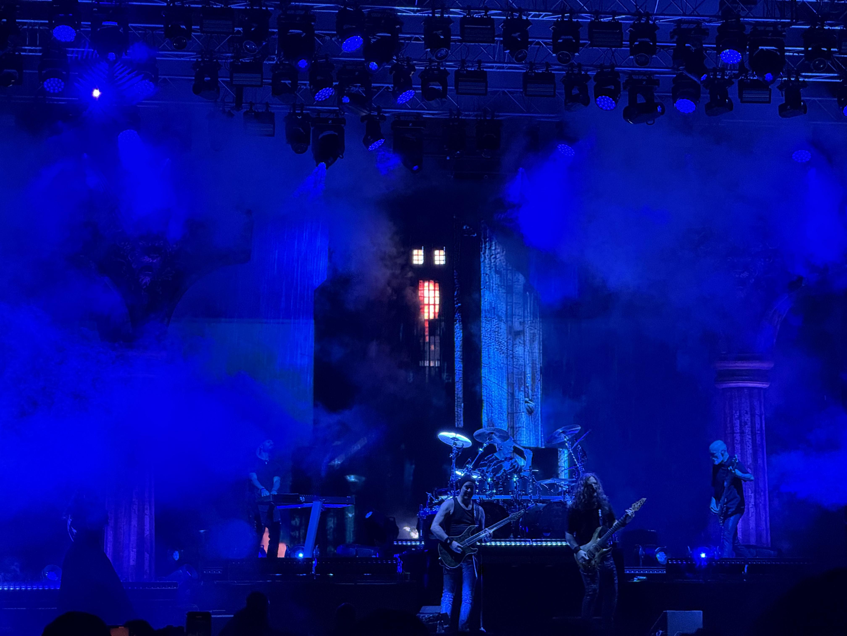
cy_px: 318
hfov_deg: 16.4
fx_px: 2936
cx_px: 424
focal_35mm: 120
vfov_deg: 12.3
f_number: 2.8
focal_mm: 15.66
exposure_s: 1/60
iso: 400
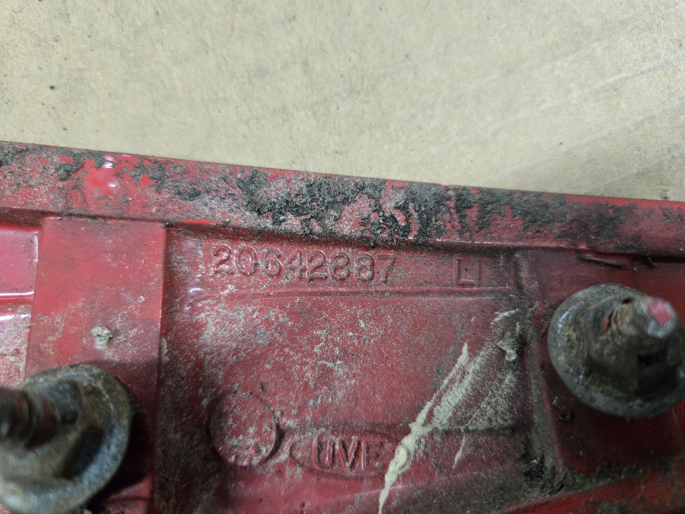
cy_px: 257
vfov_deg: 58.9
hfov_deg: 73.9
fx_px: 455
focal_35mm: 23
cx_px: 342
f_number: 1.8
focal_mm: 5.4
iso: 800
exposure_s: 1/120
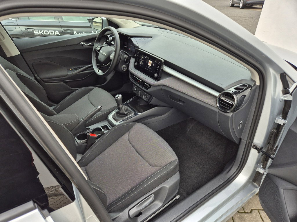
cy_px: 111
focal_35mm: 23
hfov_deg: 73.9
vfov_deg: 58.9
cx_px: 148
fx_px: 197
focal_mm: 5.4
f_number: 1.8
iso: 40
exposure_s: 1/180
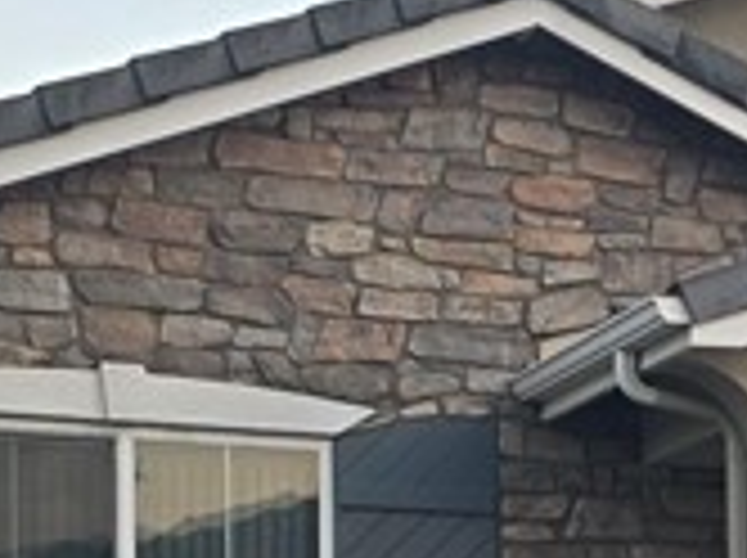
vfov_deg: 10.0
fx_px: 3060
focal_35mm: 142
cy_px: 936
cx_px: 1206
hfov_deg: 13.0
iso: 80
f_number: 1.7
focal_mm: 6.3
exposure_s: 1/180
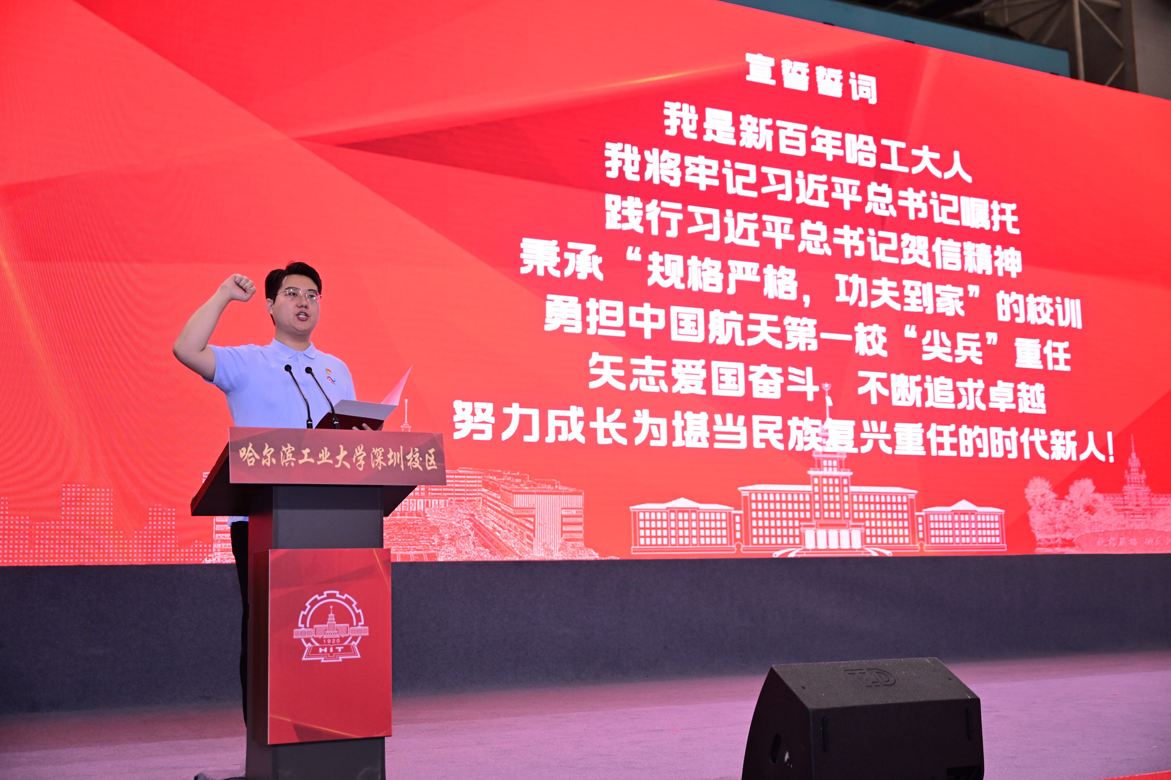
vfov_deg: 31.9
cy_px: 390
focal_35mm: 42
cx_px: 586
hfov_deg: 46.4
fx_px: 1366
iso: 1000
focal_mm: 42
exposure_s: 1/125
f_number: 2.8
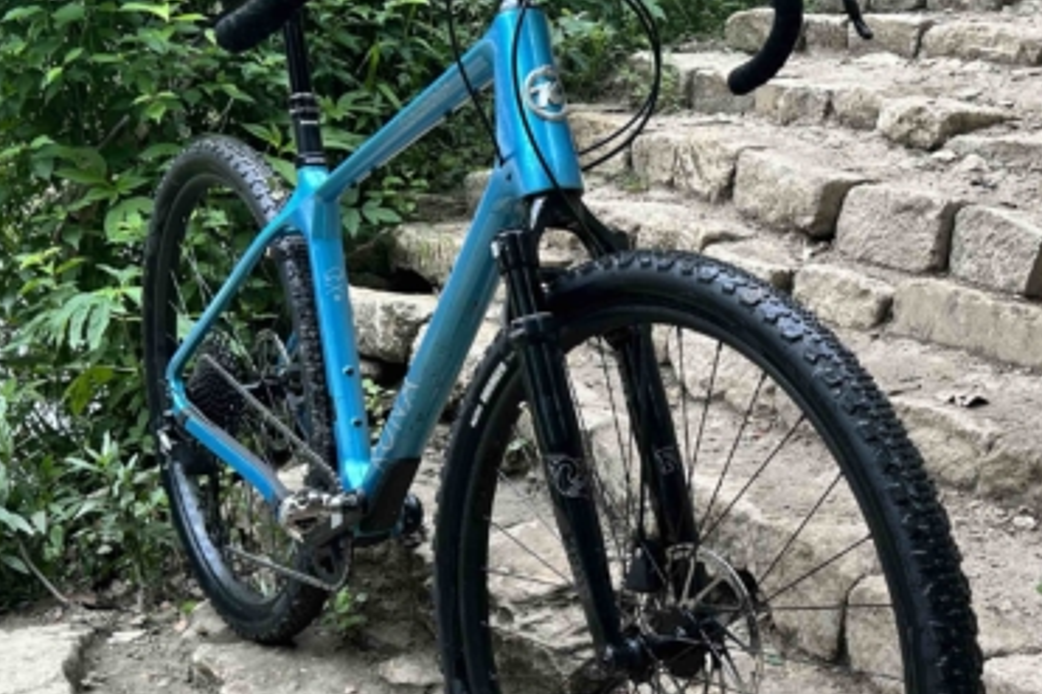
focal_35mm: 51
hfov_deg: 37.8
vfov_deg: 26.4
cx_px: 798
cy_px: 443
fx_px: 1475
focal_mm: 5.7
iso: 50
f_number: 1.5
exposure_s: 1/526
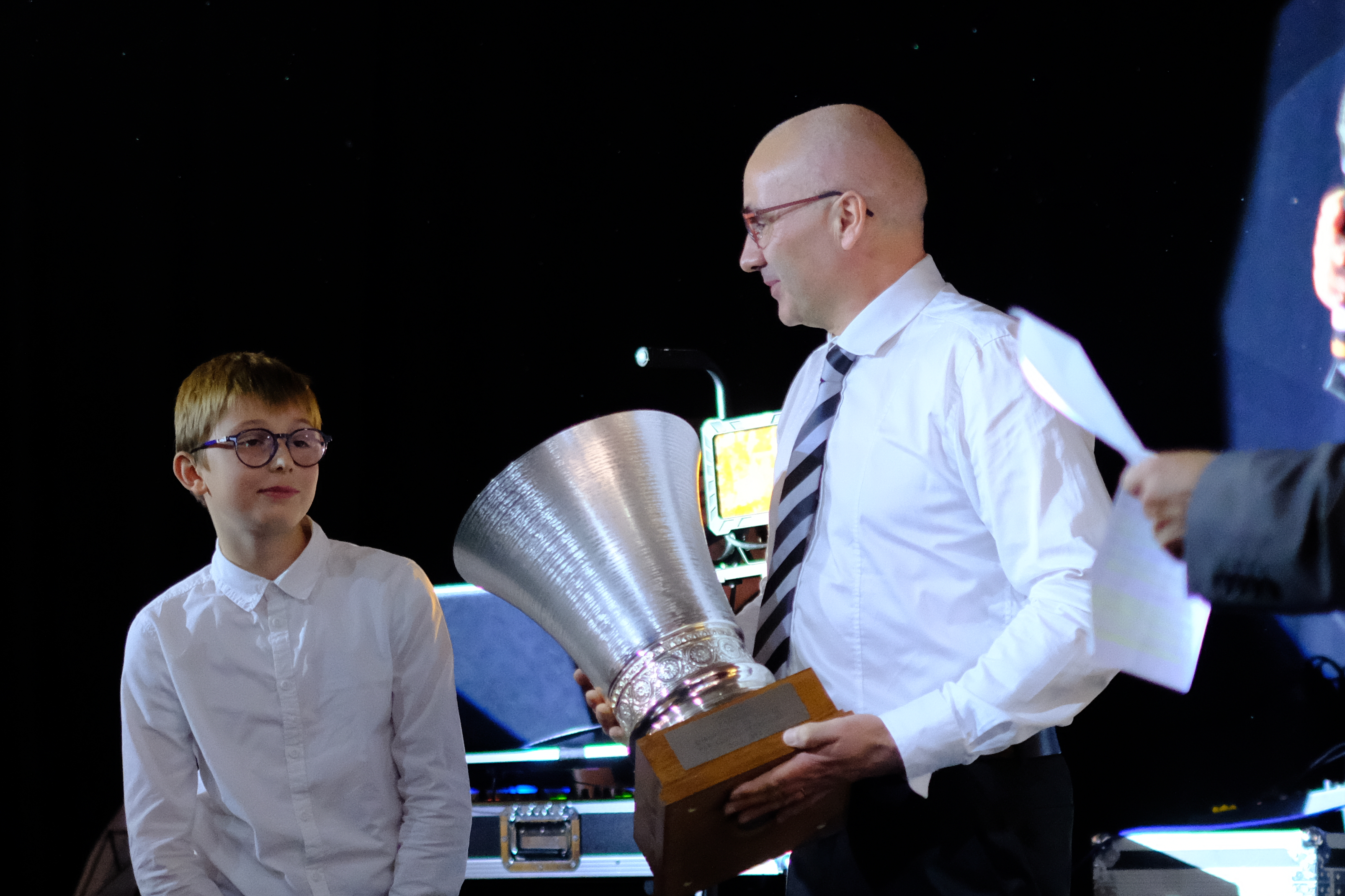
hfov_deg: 20.6
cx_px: 681
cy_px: 408
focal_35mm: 99
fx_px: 3698
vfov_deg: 13.8
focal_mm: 35
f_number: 1.4
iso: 3200
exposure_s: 1/160
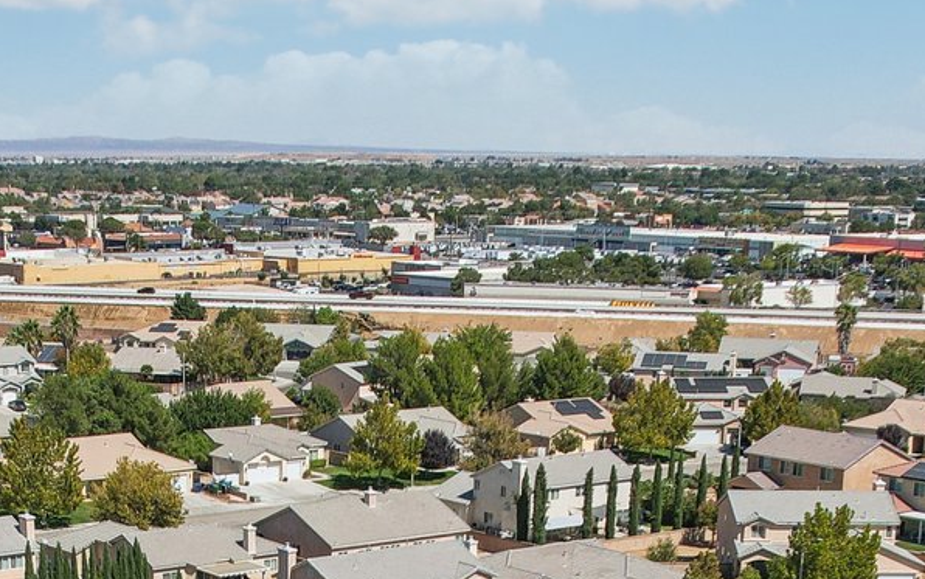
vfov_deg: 15.7
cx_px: 314
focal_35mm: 77
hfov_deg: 26.7
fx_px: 1942
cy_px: 850
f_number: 2.8
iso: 100
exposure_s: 1/3200
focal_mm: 8.4
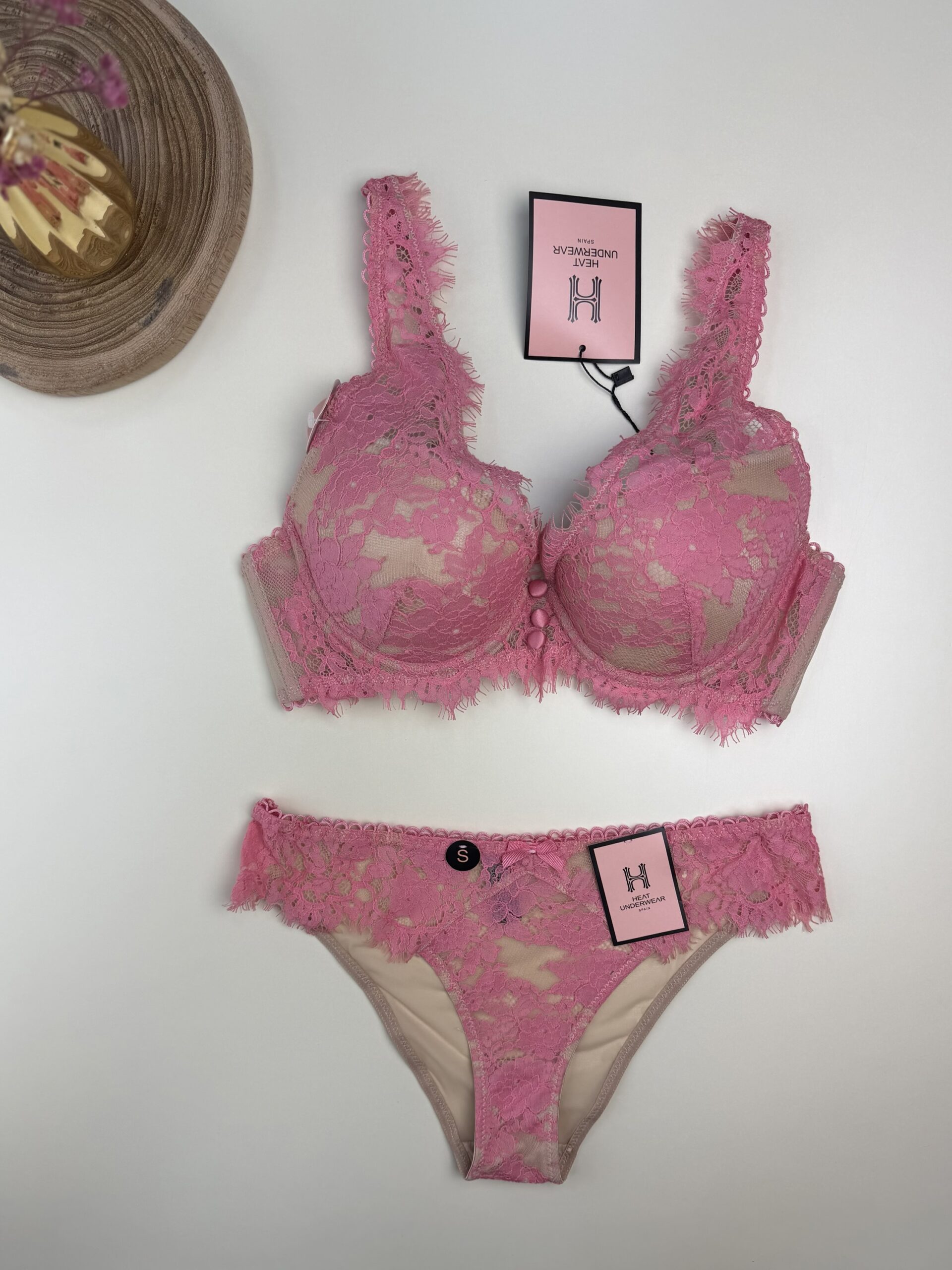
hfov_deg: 56.8
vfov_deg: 71.6
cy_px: 635
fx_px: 880
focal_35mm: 24
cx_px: 476
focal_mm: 6.76
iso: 80
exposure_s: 1/943
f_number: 1.78
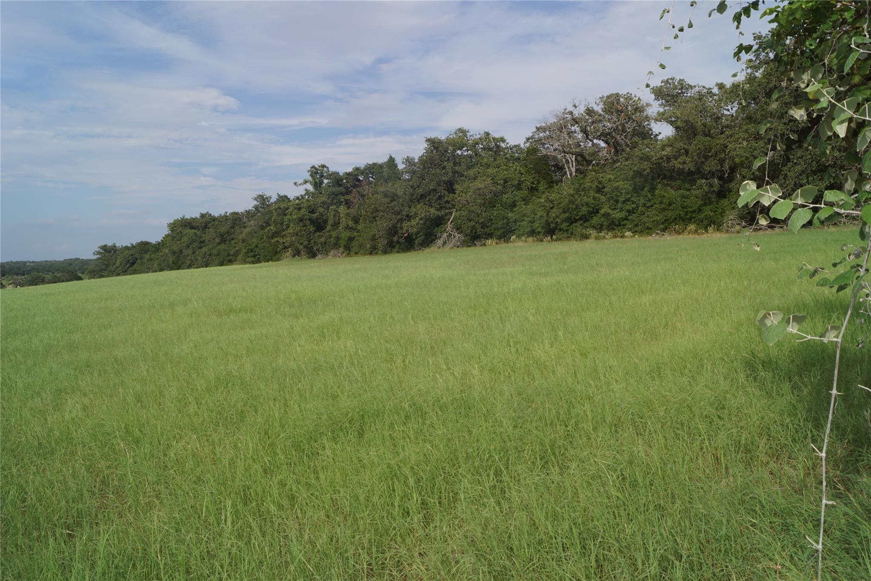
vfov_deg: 43.6
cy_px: 290
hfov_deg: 61.9
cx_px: 436
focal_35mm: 30
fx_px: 726
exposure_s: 1/160
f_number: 11
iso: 100
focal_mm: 20
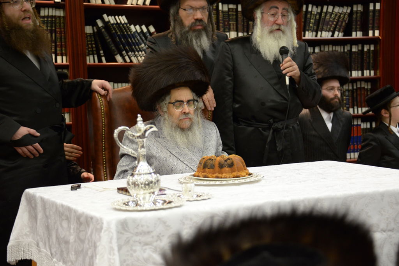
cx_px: 200
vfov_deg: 19.5
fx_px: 776
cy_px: 133
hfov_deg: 28.8
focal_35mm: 70
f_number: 5
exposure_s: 1/50
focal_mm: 70
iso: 2000
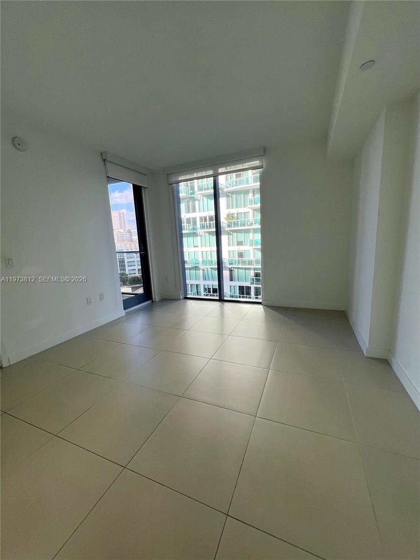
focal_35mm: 13
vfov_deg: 106.2
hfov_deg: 89.9
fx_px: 210
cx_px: 210
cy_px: 280
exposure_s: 1/240
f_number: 1.8
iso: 32
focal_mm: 1.57
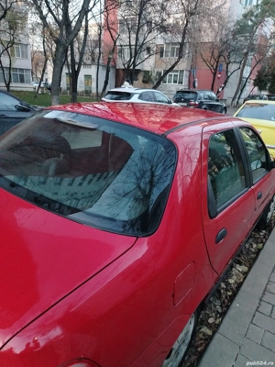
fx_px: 254
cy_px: 184
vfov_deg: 71.6
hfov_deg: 56.8
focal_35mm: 24
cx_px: 138
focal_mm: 5.25
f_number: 1.75
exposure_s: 1/100
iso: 1334
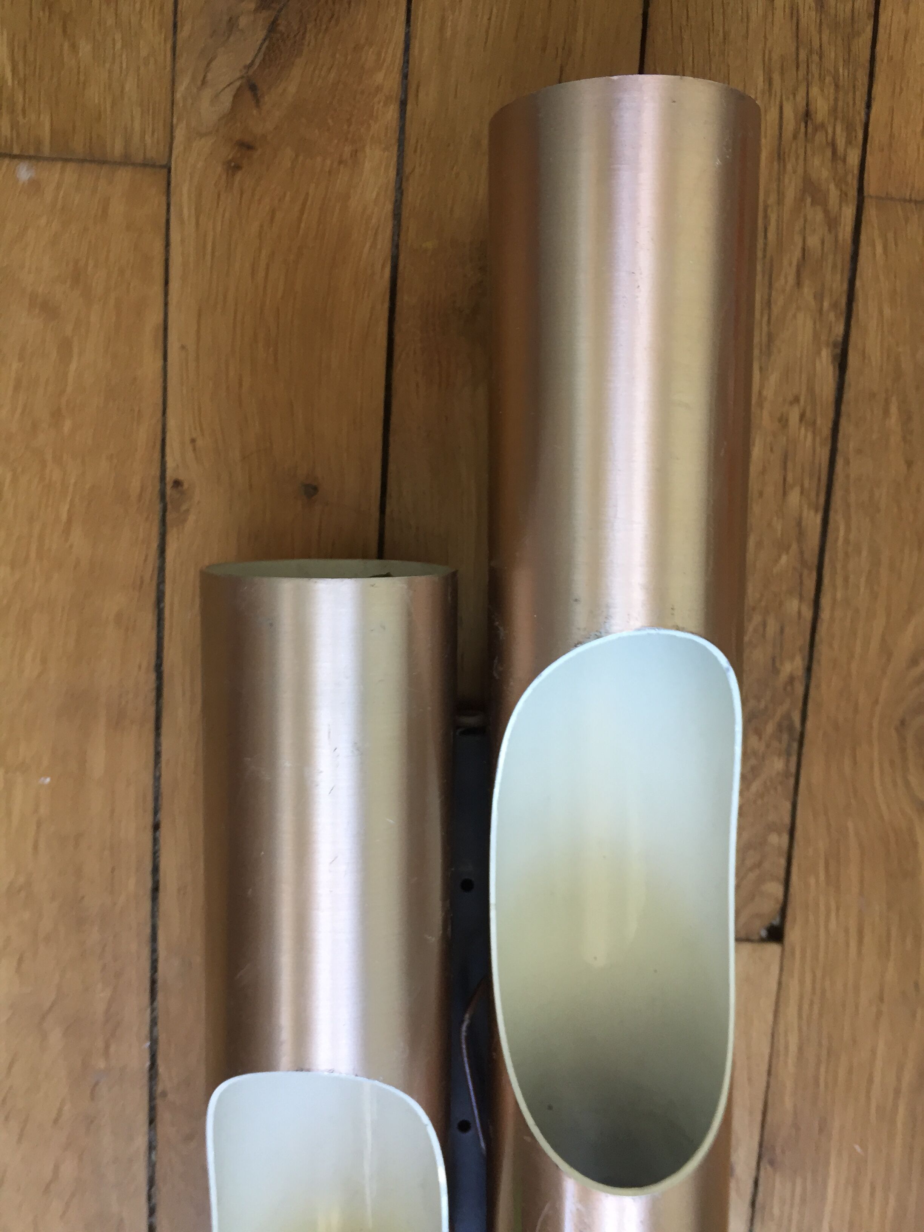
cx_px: 462
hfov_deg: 48.2
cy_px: 616
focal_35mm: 29
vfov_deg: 61.7
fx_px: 1032
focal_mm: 4.15
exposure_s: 1/33
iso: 80
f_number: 2.2
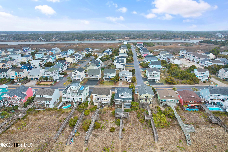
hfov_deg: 78.6
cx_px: 114
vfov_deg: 57.2
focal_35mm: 22
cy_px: 76
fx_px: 139
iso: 140
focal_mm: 8.38
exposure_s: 1/160
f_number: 2.8
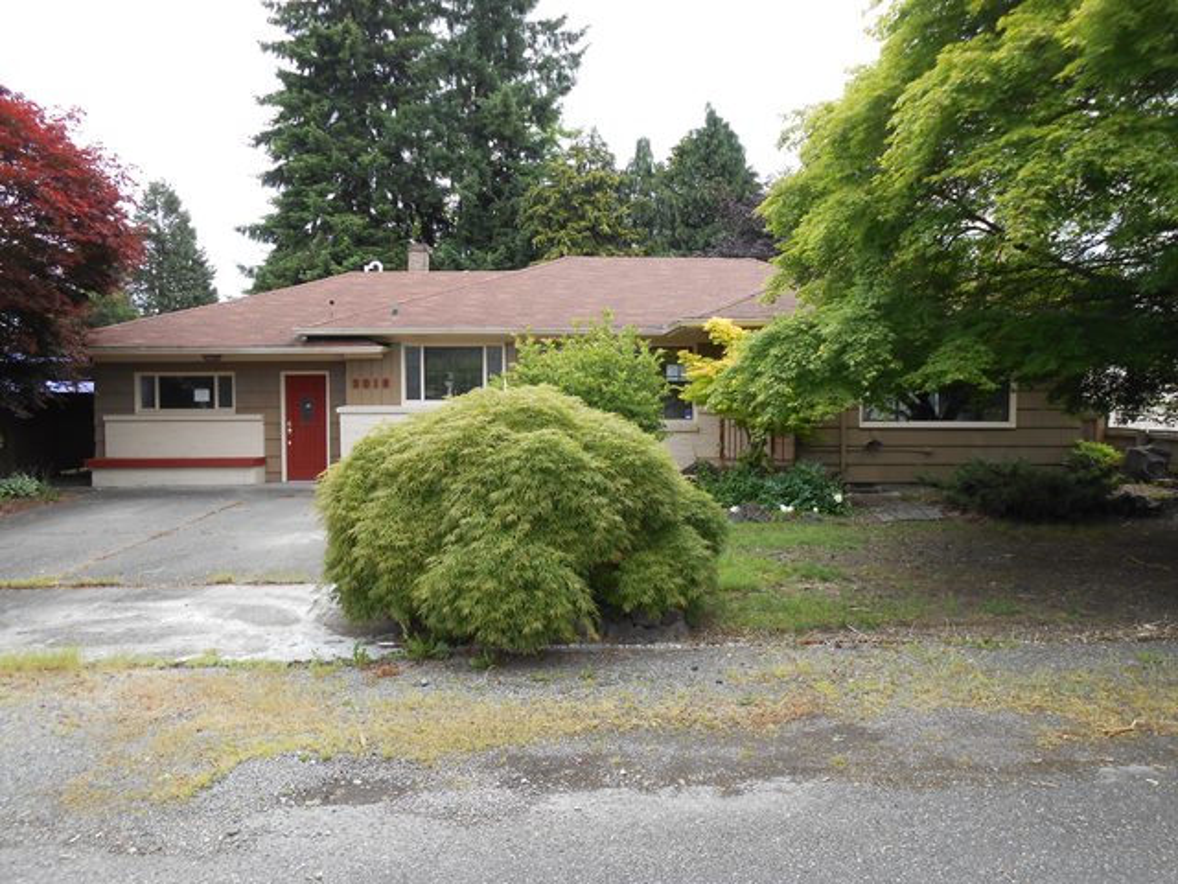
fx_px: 885
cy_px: 442
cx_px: 589
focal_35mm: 26
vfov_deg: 53.1
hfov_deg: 67.3
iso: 80
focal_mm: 4.6
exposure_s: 1/125
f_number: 3.5
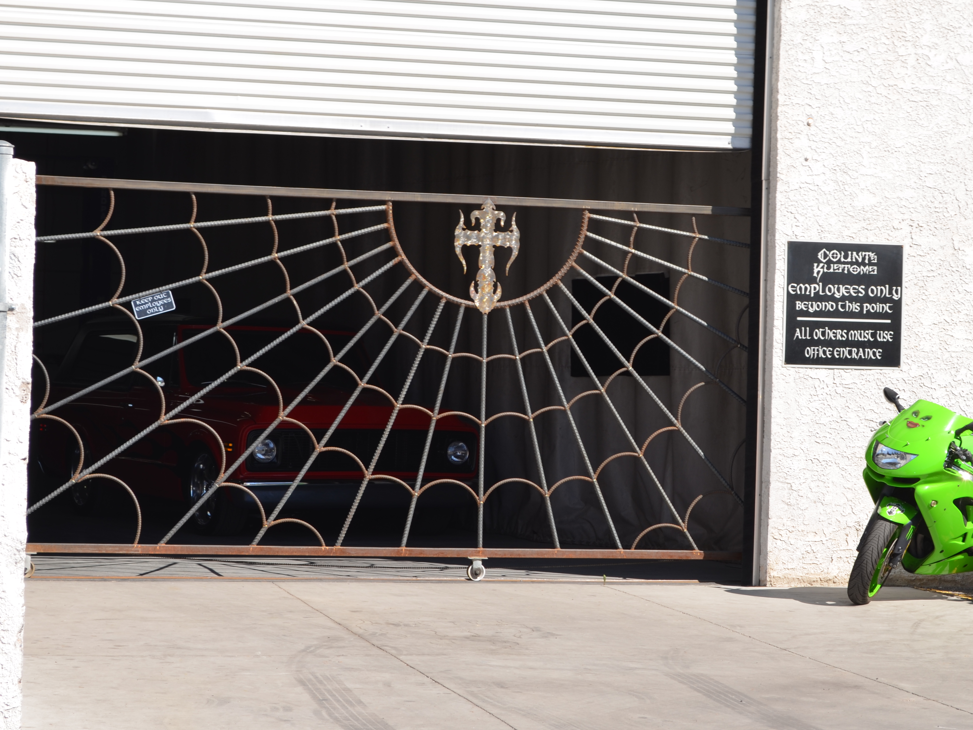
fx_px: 2783
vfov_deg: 14.9
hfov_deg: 19.8
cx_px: 594
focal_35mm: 99
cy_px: 372
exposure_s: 1/200
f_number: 9
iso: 100
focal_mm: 50
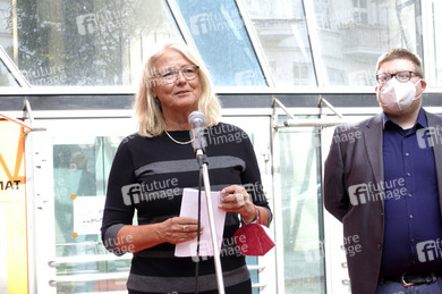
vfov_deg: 16.8
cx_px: 234
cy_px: 163
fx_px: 993
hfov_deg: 25.1
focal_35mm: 81
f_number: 3.5
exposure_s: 1/125
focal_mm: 25.7
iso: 80
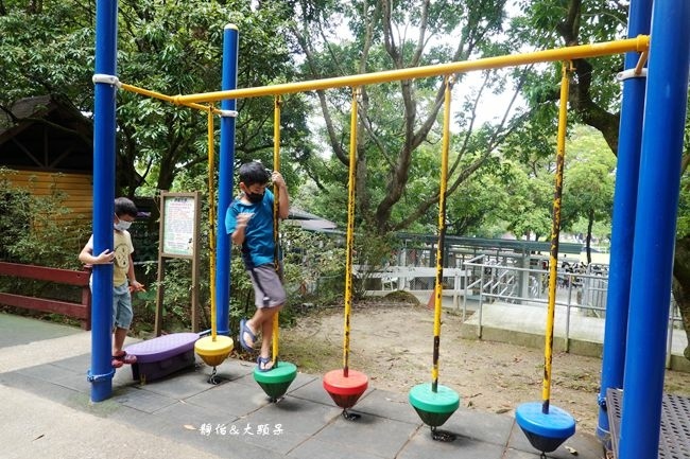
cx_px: 345
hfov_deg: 73.8
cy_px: 230
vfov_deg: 53.1
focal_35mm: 24
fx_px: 460
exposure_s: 1/100
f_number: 2.8
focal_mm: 9
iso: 125
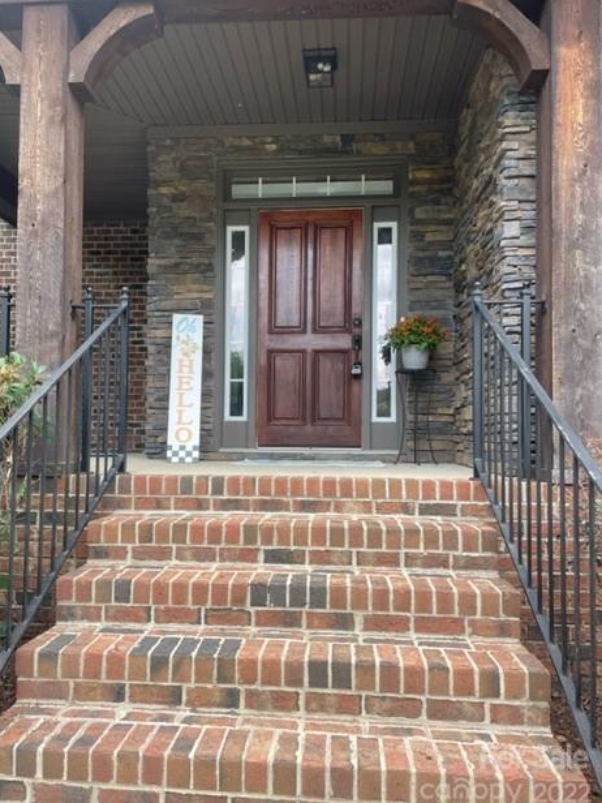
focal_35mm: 27
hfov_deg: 51.3
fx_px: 626
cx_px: 291
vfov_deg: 65.3
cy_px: 416
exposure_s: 1/445
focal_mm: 4.2
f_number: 1.6
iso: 32
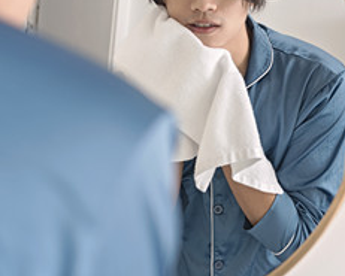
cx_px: 218
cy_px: 60
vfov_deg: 21.3
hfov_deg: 26.7
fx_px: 725
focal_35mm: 71
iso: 200
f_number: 2.8
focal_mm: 35
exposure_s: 1/100
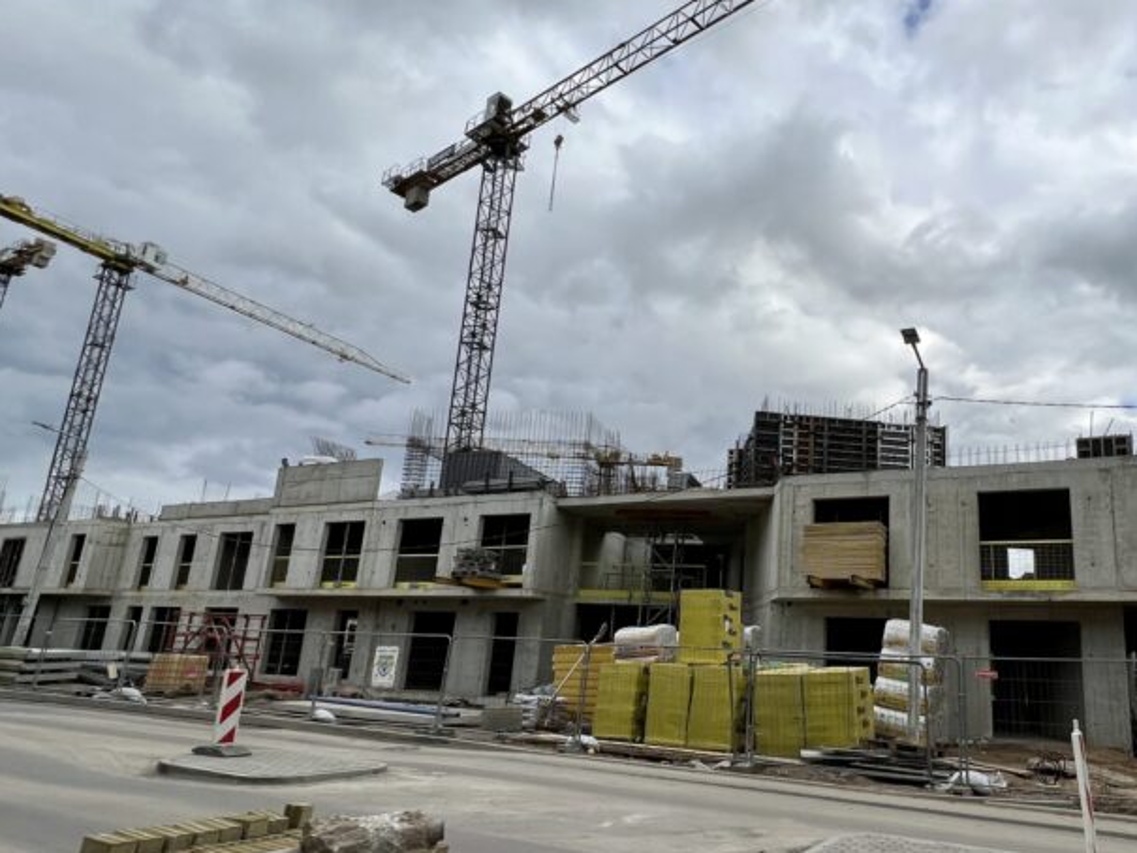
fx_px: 723
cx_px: 778
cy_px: 466
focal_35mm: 22
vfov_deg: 61.0
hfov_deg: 73.5
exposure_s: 1/1340
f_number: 1.8
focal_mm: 1.57
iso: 32
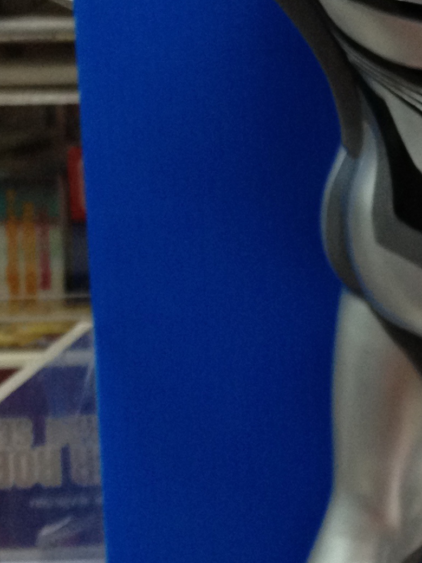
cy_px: 184
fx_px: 1788
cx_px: 543
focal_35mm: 110
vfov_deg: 17.8
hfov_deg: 13.0
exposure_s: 1/20
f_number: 2.4
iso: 100
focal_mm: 4.28
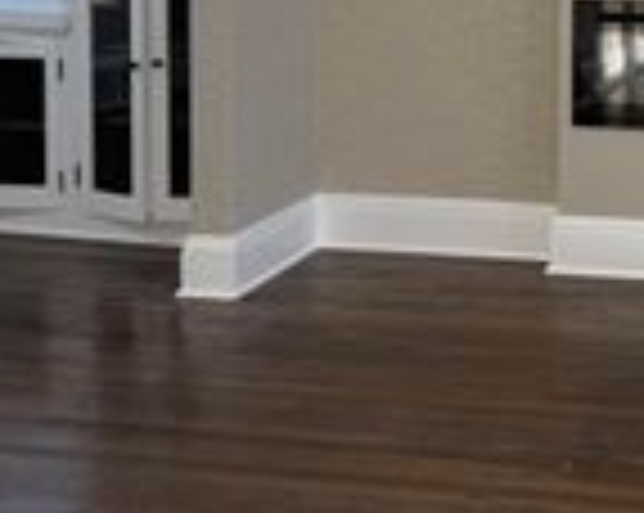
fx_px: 1561
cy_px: -65
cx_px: 725
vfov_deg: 17.9
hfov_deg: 21.9
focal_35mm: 82
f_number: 1.78
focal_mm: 6.76
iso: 80
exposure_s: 1/120
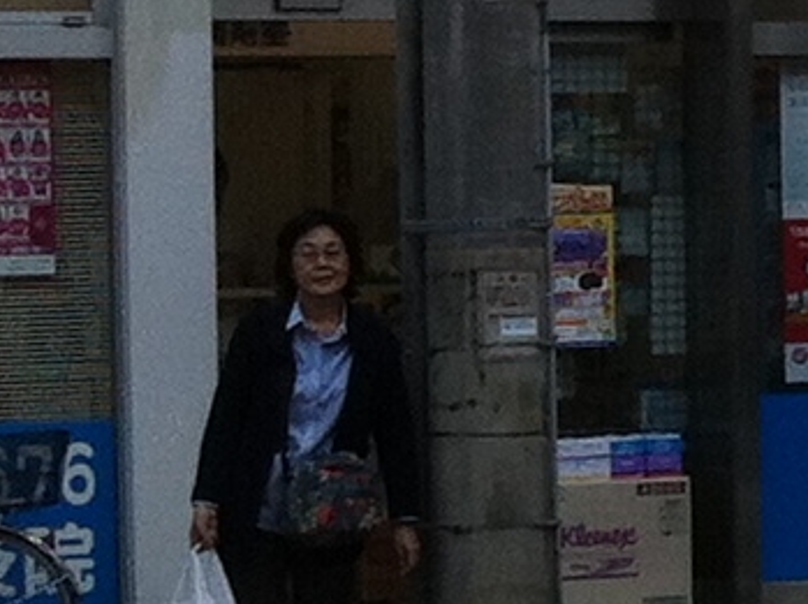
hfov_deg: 6.8
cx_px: 2572
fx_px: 6063
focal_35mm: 260
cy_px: 109
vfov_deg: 5.7
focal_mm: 3.85
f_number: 2.8
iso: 80
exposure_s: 1/862
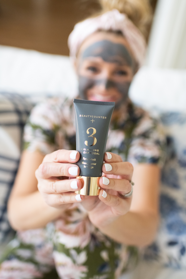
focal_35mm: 35
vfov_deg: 54.4
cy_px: 140
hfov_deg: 37.9
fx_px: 271
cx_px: 93
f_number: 2.2
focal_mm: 35
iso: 3200
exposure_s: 1/160
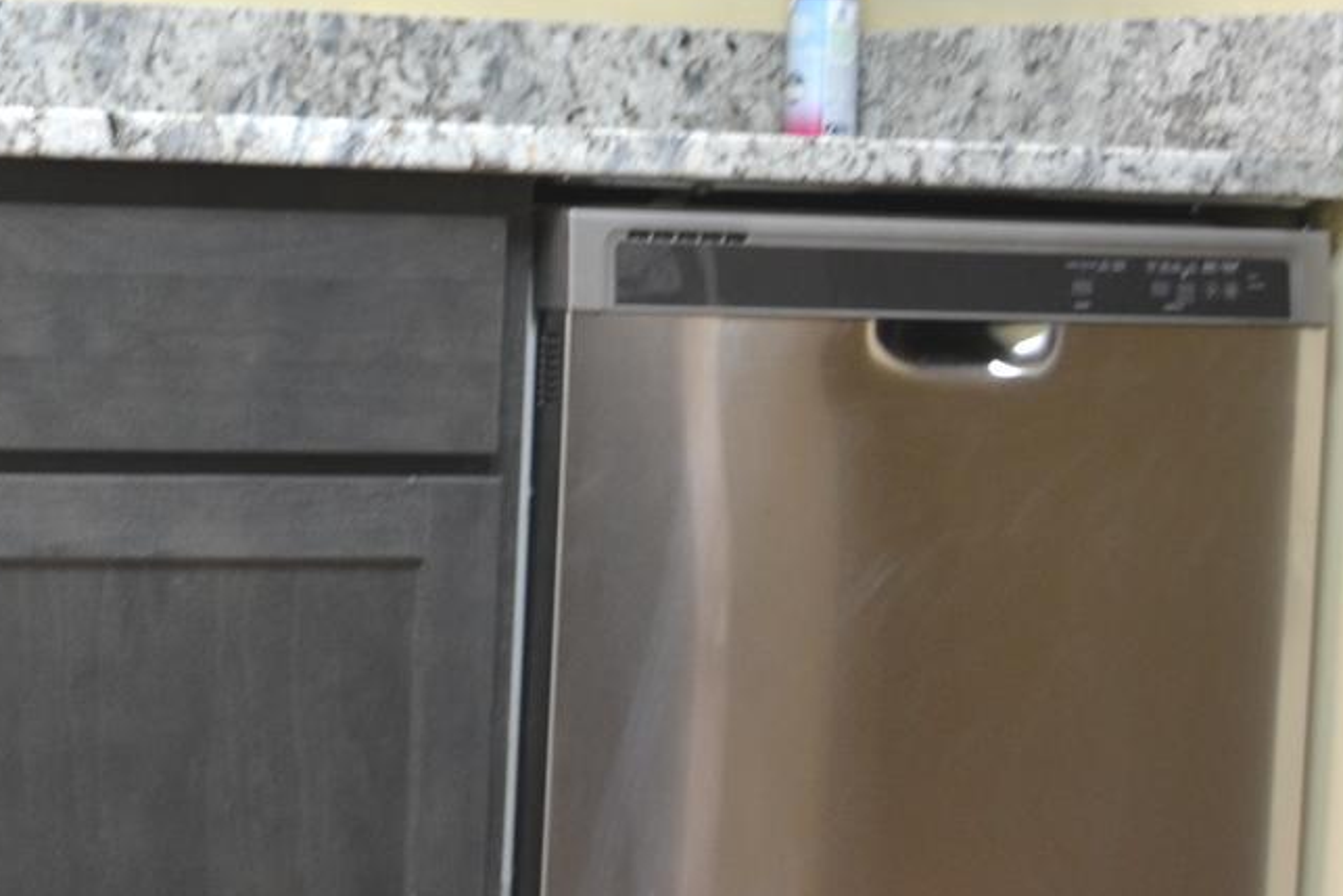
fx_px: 3209
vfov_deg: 15.9
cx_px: -533
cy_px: 291
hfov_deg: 20.9
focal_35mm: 86
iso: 400
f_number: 3.5
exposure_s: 1/20
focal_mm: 18
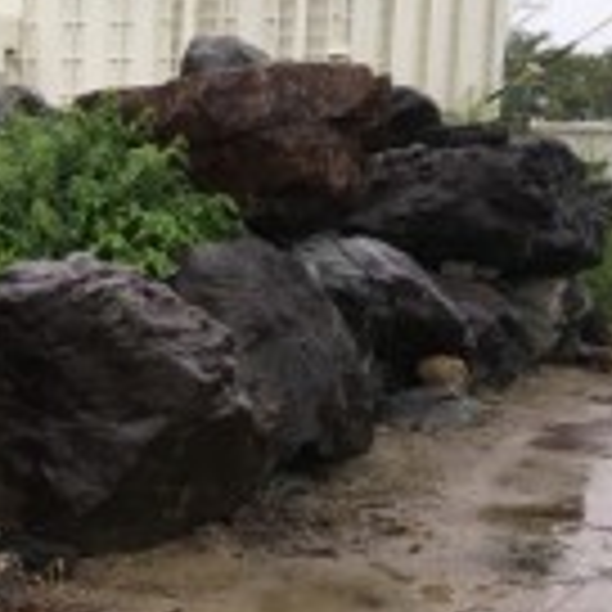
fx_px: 1620
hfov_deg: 19.5
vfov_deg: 21.4
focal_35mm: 81
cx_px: -212
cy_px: 308
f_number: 2.2
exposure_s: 1/40
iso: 25
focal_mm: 4.15
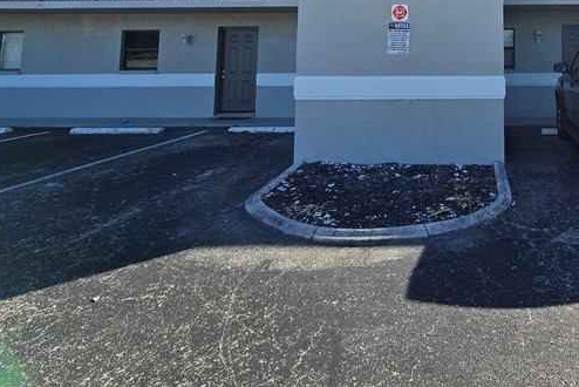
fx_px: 451
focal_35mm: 28
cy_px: 23
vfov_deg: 41.9
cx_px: 476
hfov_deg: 59.5
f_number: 2.2
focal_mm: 2.2
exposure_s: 1/1765
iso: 50
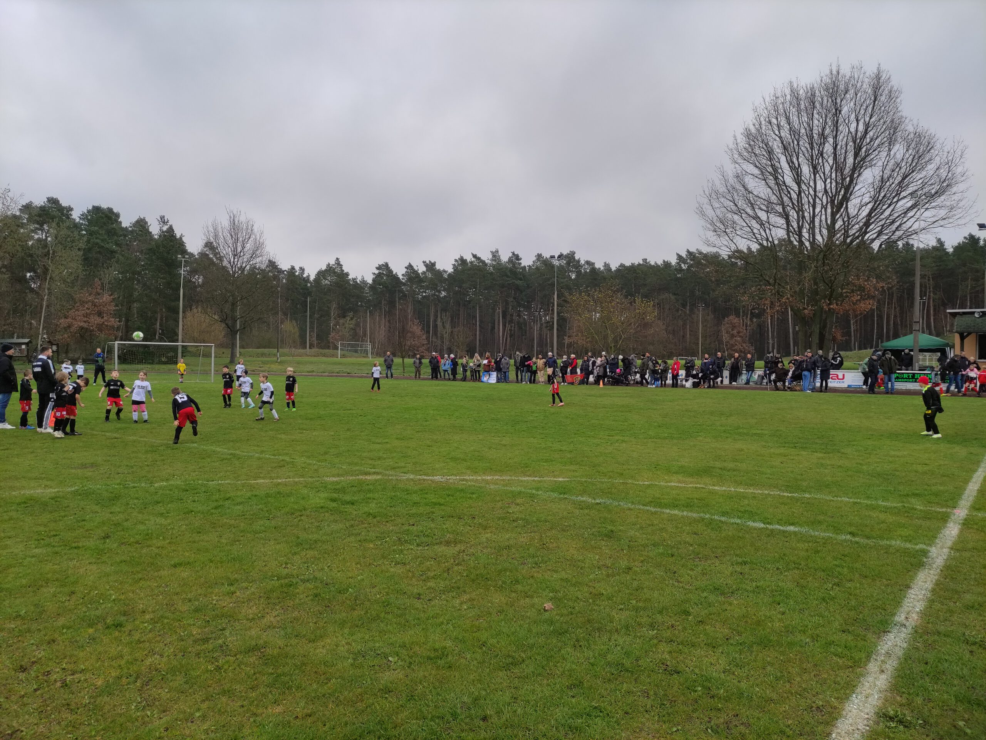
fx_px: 712
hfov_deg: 69.4
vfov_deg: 54.9
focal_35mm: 25
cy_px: 370
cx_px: 493
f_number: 1.89
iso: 50
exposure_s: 1/585
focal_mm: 5.43
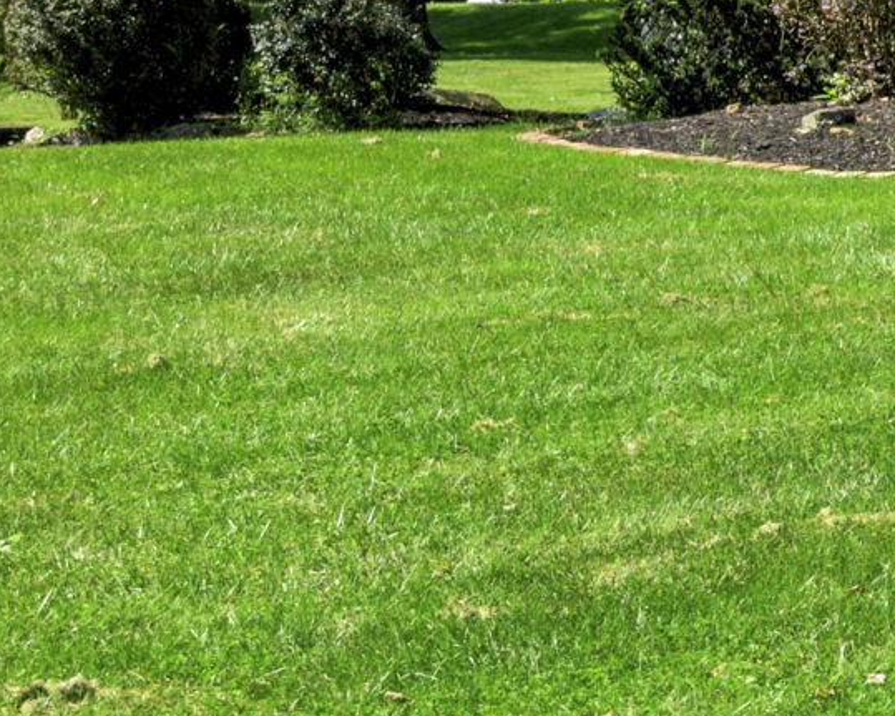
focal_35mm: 109
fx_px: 2893
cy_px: 122
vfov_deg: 14.0
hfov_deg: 13.3
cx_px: 2117
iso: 500
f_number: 6.3
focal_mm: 24.5
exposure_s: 1/1600
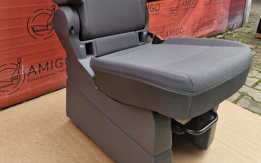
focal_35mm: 33
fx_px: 235
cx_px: 130
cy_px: 18
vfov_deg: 36.1
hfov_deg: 58.1
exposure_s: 1/180
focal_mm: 5.54
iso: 50
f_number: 1.8
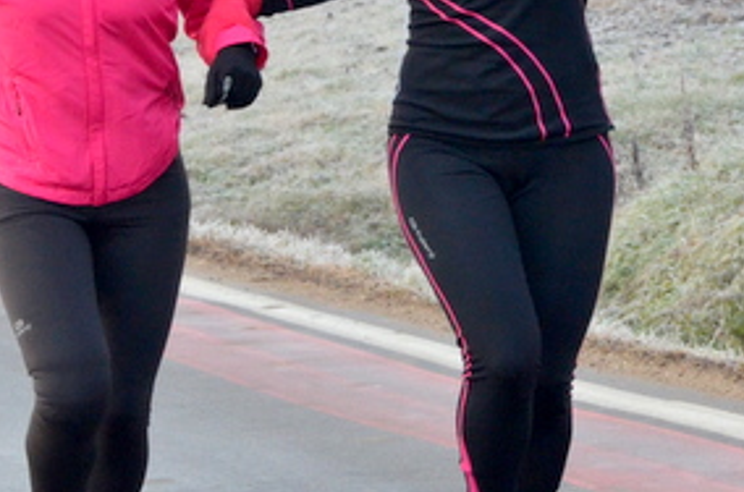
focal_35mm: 277
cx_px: 346
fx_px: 5712
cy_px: 131
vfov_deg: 4.9
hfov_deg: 7.5
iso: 2000
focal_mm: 82
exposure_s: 1/500
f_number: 11
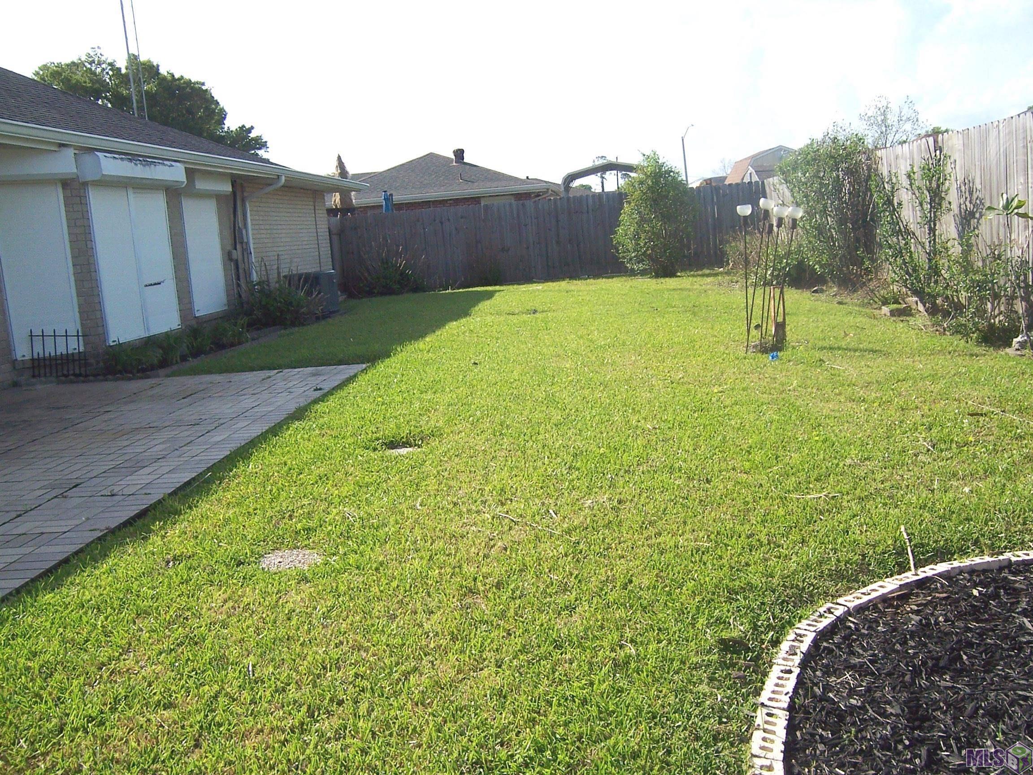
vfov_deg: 42.9
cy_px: 388
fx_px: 985
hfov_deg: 55.4
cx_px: 516
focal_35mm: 33
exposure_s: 1/1000
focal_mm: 5.5
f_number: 3.4
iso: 80
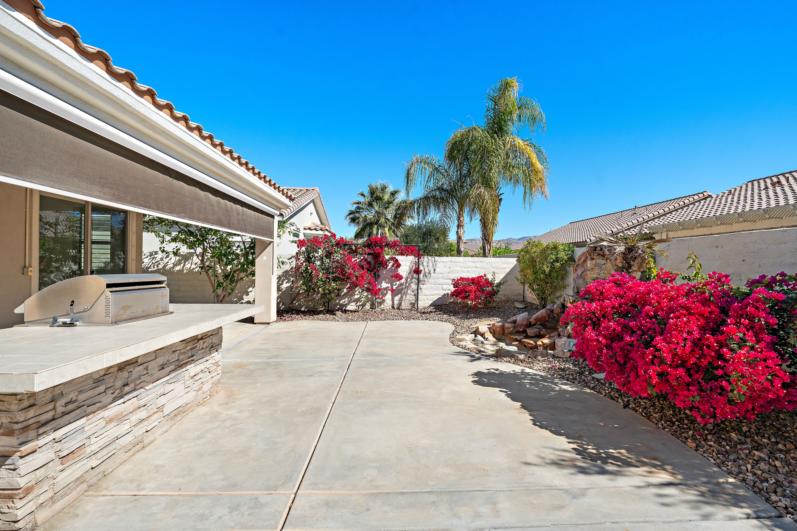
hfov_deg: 96.7
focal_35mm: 16
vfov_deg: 73.7
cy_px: 266
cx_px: 398
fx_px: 354
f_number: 8
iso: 320
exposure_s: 1/1000
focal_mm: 16
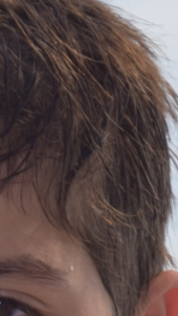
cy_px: 332
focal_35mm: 1221
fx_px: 10242
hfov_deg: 1.0
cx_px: -85
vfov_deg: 1.8
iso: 100
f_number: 6.3
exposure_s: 1/160
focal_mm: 200
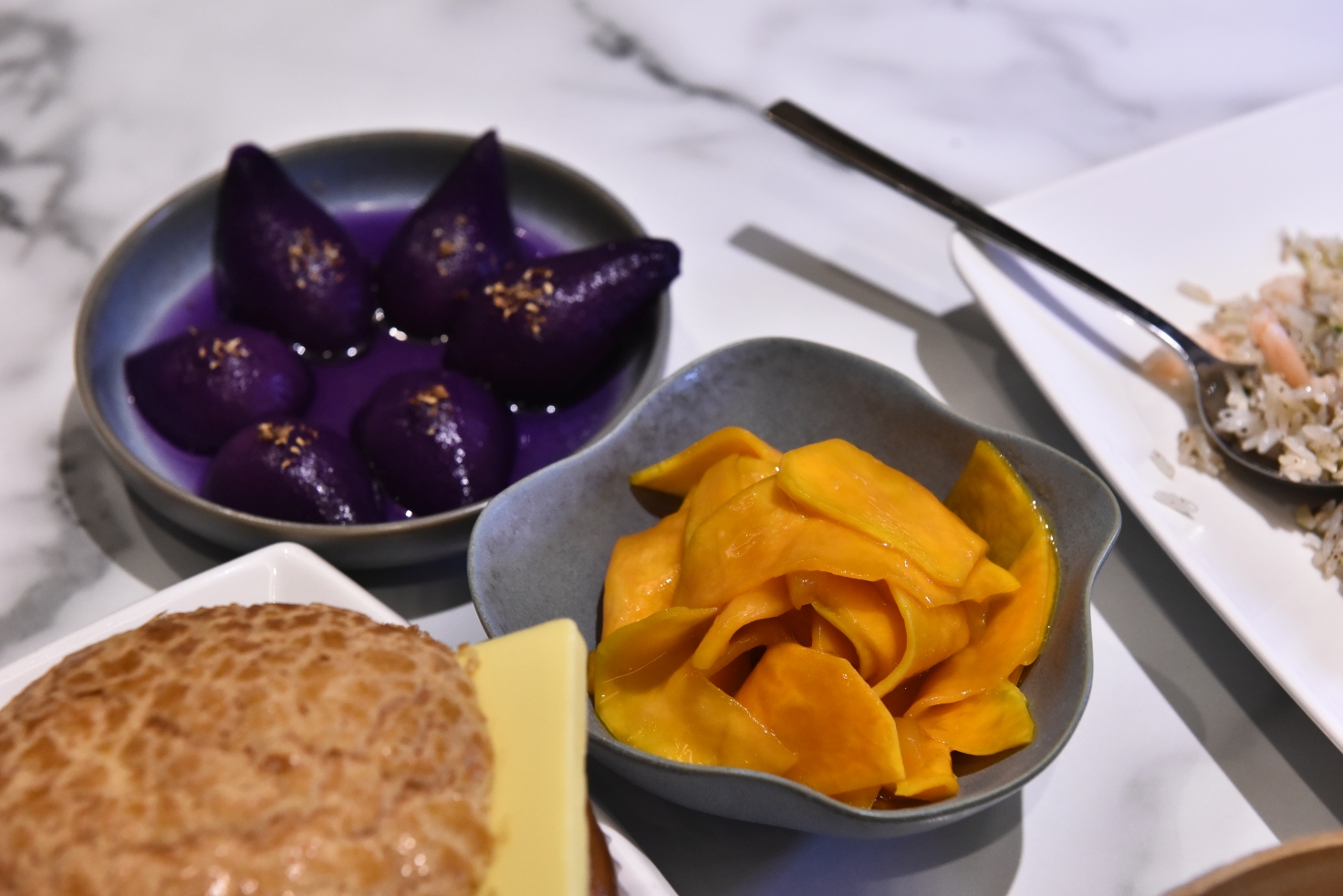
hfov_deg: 28.8
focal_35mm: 70
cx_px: 672
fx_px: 2612
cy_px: 448
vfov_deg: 19.5
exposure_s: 1/160
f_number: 8
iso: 3600
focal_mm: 70
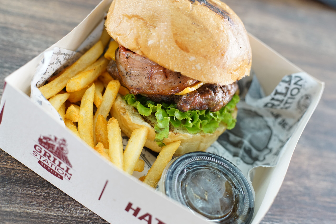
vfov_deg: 27.0
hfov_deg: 39.6
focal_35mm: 50
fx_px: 467
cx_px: 168
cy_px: 112
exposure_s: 1/30
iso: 1250
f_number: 3.5
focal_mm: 50
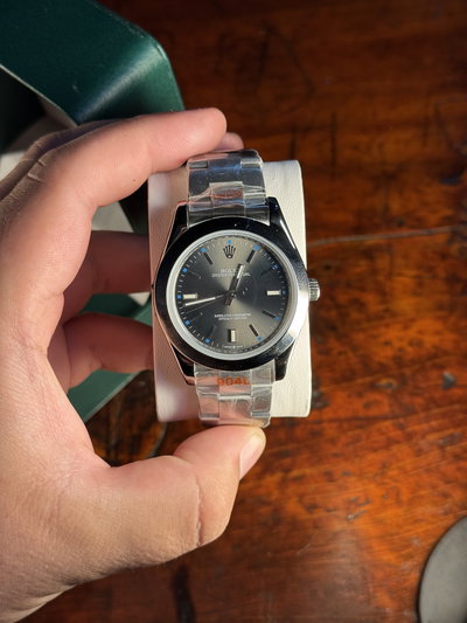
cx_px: 234
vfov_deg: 39.6
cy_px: 312
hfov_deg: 30.3
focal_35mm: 48
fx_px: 863
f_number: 1.78
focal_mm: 6.76
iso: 64
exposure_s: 1/111
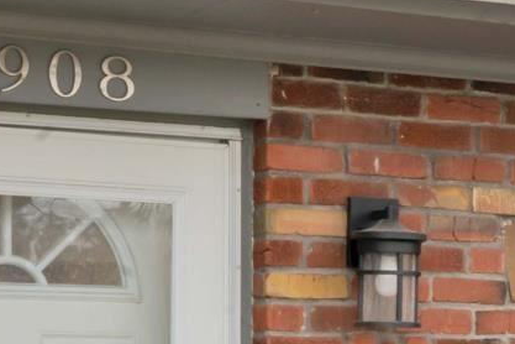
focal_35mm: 144
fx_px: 2060
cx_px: 562
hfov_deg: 14.0
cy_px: 385
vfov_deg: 9.4
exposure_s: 1/4
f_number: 22
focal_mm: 24
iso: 100
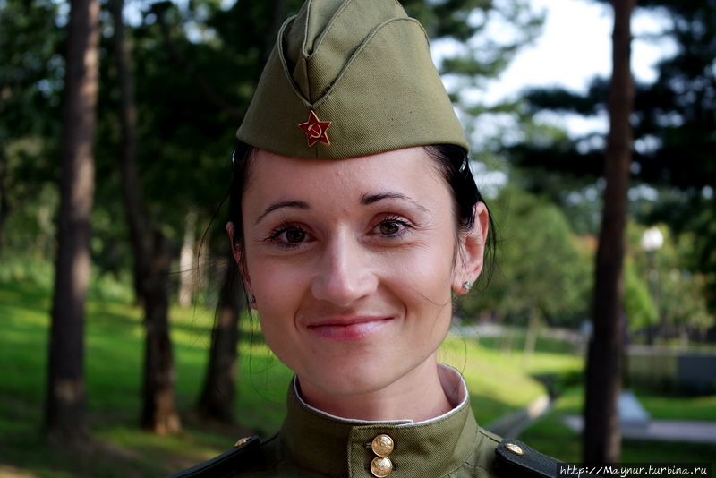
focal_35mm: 69
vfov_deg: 19.7
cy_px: 239
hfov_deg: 29.2
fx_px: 1373
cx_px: 358
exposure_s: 1/160
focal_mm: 45
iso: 200
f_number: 5
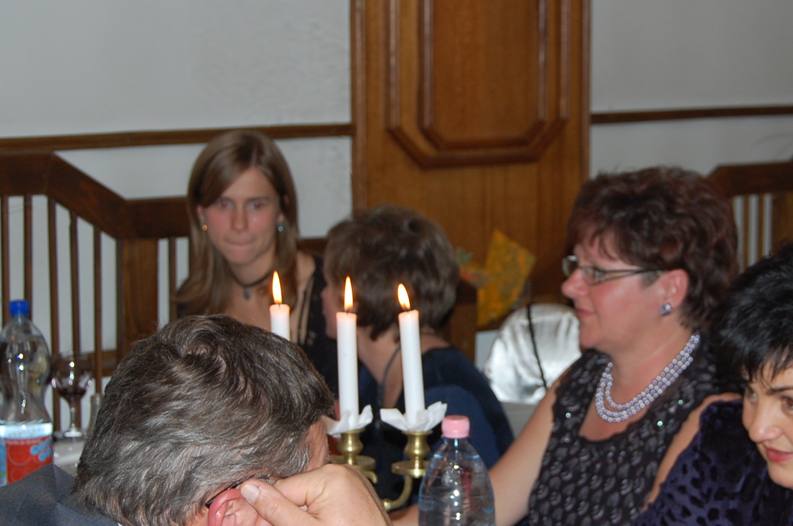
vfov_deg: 15.0
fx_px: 2001
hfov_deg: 22.3
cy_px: 272
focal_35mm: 91
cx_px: 518
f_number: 4.8
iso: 400
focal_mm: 38
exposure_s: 1/60
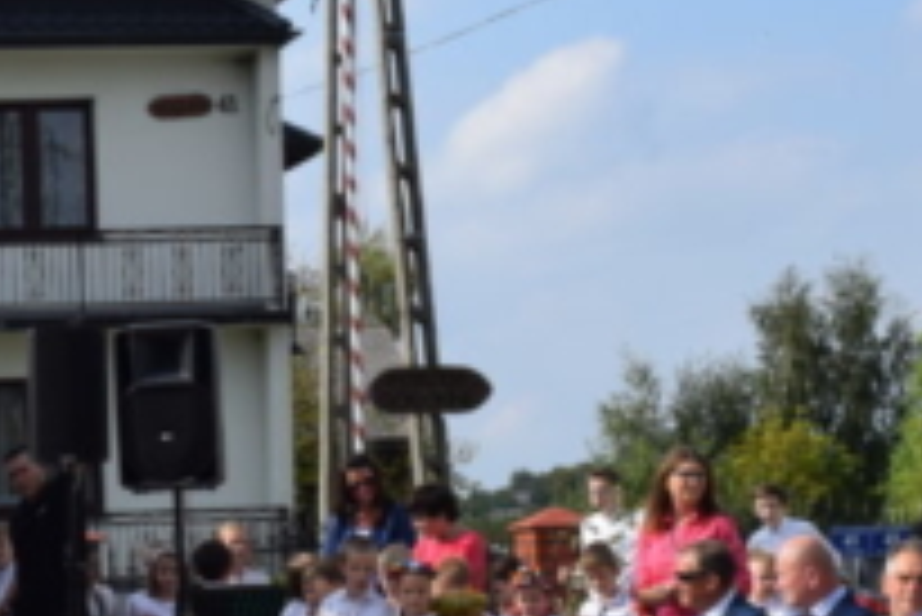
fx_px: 3244
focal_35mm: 127
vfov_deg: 10.9
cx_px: 27
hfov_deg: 15.9
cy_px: 339
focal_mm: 27
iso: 200
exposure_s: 1/400
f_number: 10
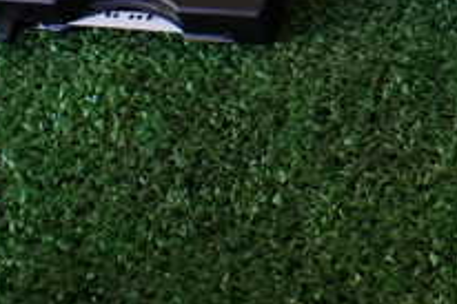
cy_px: -151
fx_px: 1154
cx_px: 566
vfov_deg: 14.1
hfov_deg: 20.7
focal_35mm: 91
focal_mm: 5.4
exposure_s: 1/125
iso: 250
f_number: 2.3
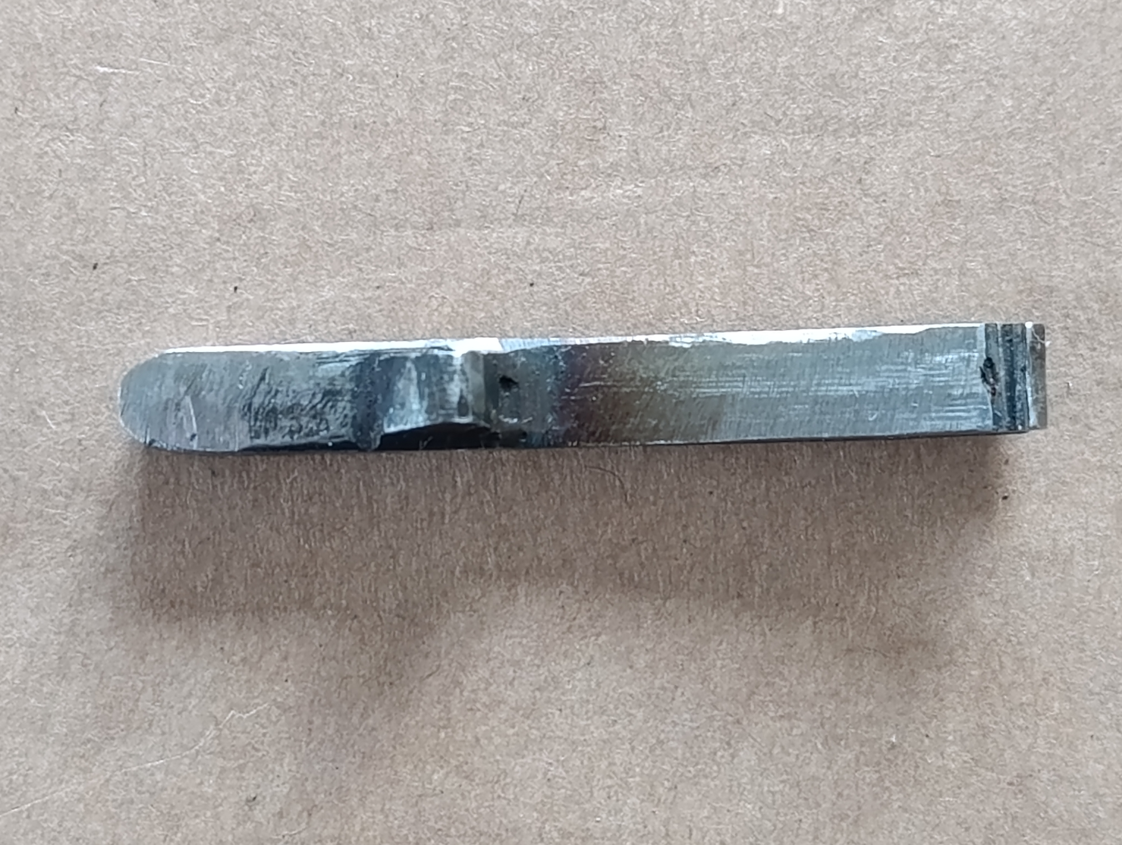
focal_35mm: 92
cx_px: 561
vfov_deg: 16.1
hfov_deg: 21.3
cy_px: 422
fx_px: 2986
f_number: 1.6
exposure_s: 1/33.3
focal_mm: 6.14
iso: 1000
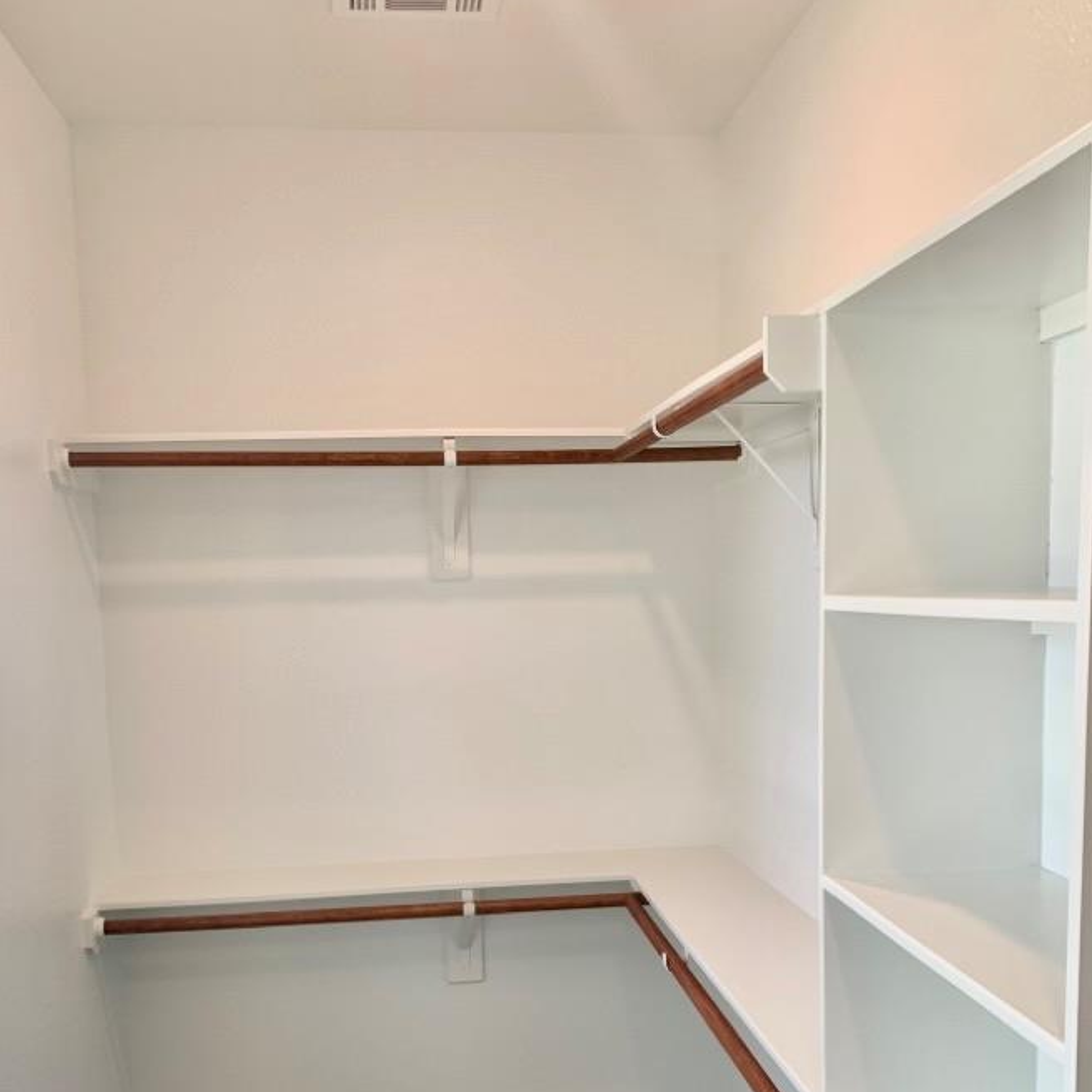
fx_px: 1285
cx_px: 559
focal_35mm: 36
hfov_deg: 46.0
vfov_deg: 45.1
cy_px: 760
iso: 40
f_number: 1.8
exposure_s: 1/120
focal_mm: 4.25
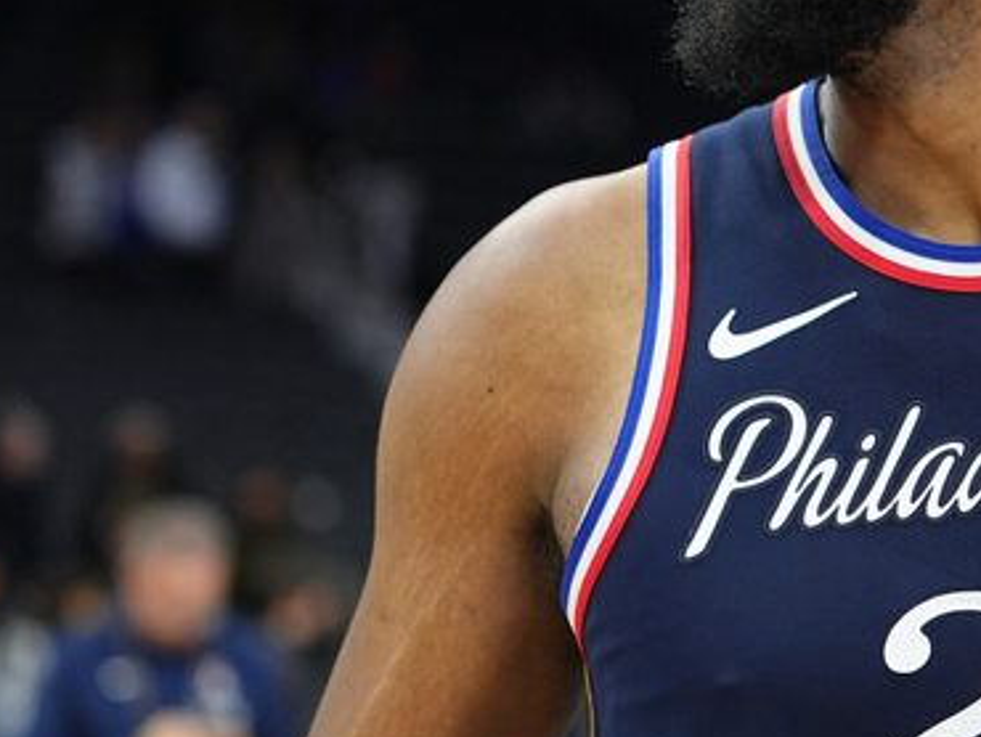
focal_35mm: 149
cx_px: 947
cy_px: 258
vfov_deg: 10.0
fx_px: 4225
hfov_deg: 13.1
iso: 2000
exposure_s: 1/2000
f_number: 2
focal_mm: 56
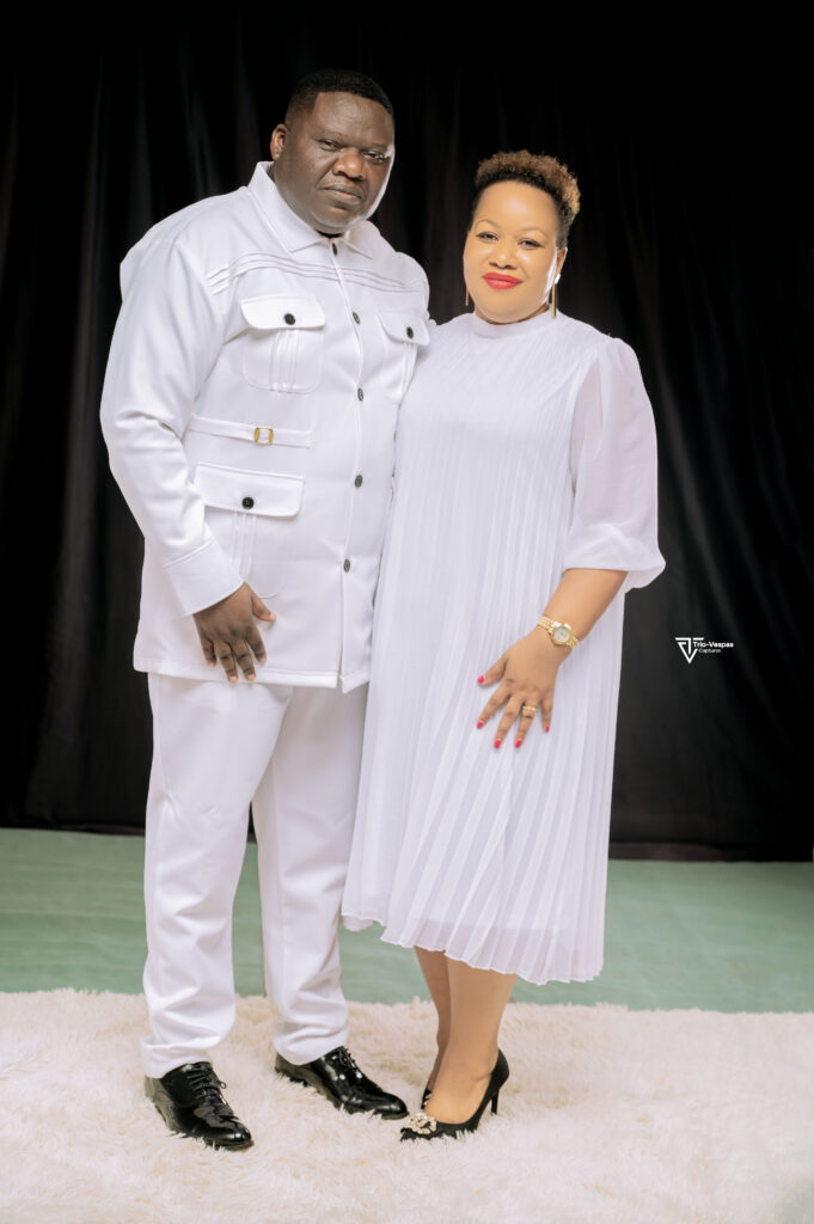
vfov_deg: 30.1
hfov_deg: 20.3
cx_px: 407
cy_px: 612
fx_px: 2276
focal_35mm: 67
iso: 100
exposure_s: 1/200
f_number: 4
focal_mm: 67
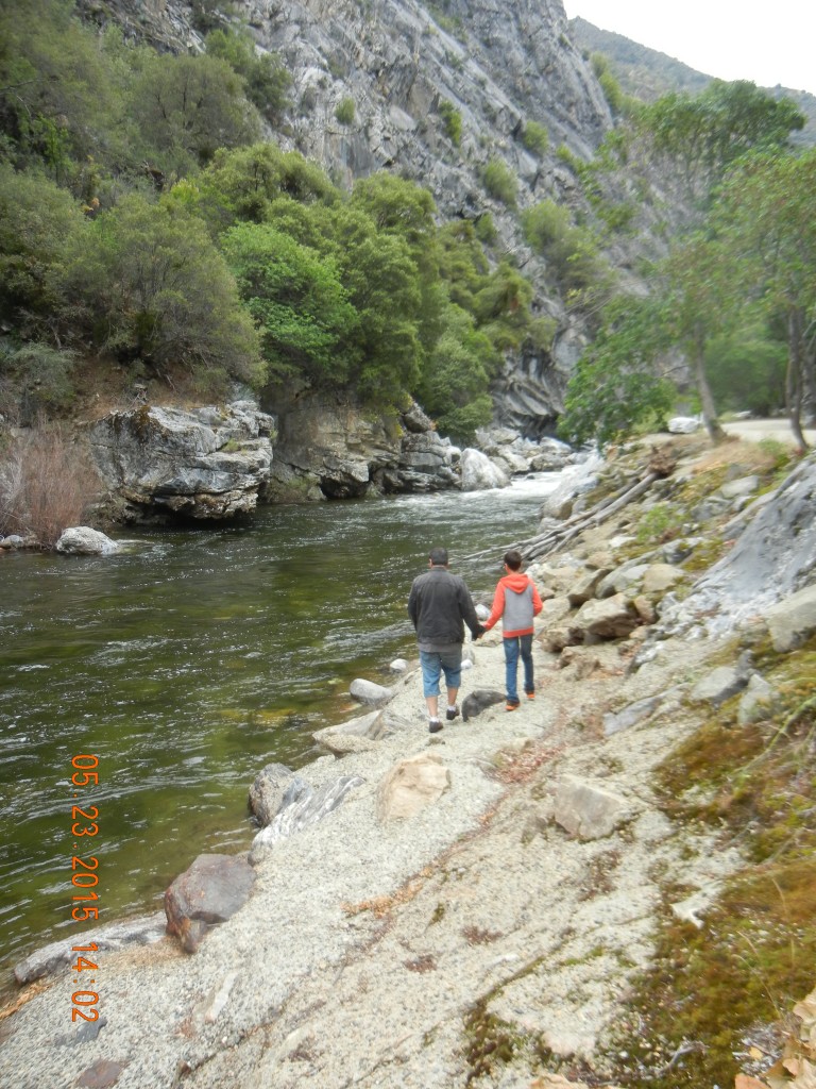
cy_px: 544
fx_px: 943
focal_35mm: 30
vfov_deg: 60.0
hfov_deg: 46.8
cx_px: 408
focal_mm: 5.4
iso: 160
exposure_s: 1/324
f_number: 3.5
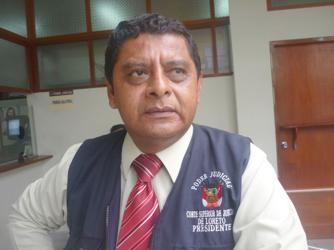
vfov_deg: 42.9
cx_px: 167
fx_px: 318
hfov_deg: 55.4
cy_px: 125
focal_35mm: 33
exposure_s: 1/40
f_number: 2.8
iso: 100
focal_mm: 5.5
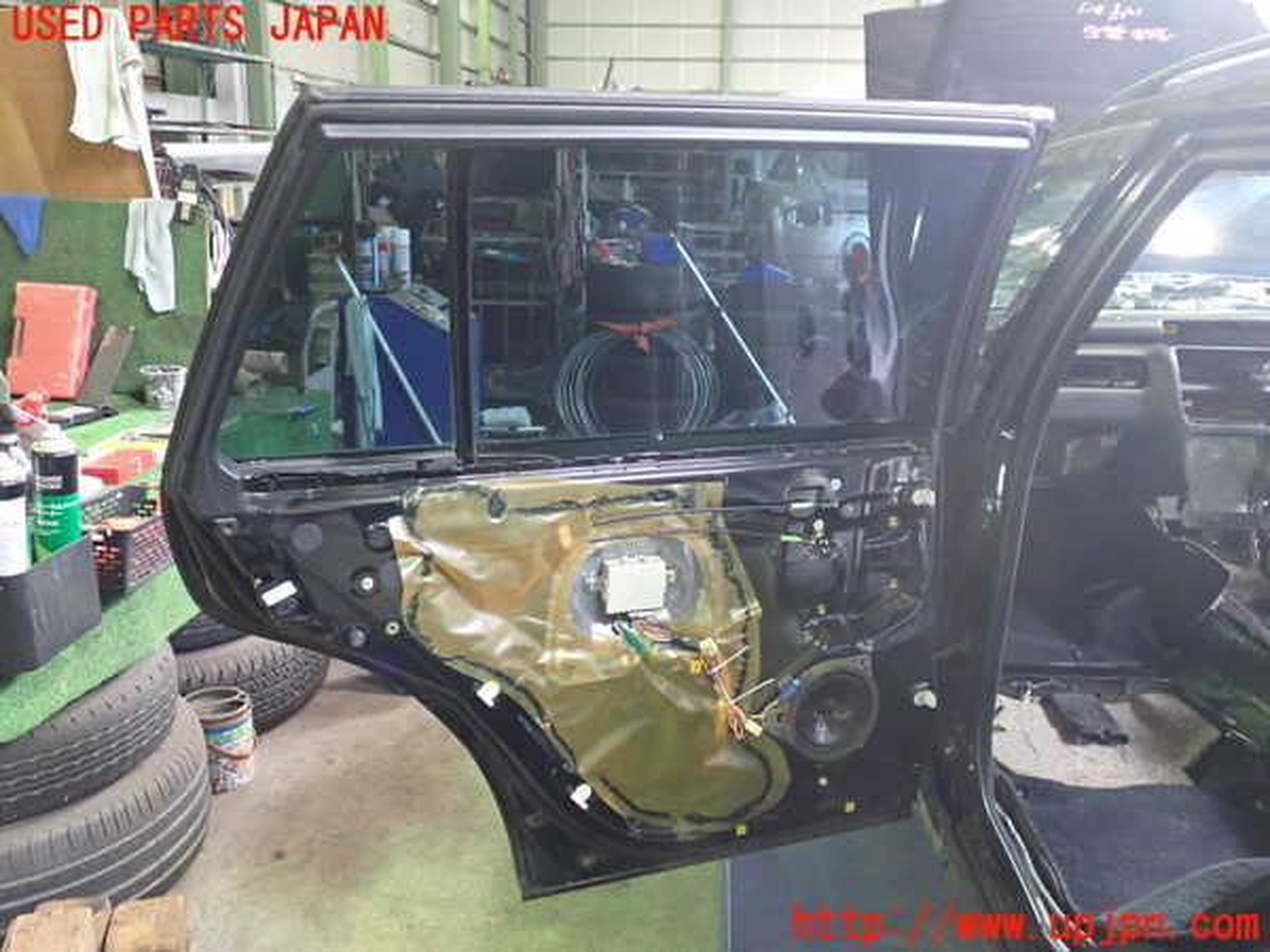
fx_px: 1101
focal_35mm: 30
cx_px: 635
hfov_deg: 60.0
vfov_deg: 46.8
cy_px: 476
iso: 640
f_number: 2.3
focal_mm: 5.4
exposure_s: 1/30
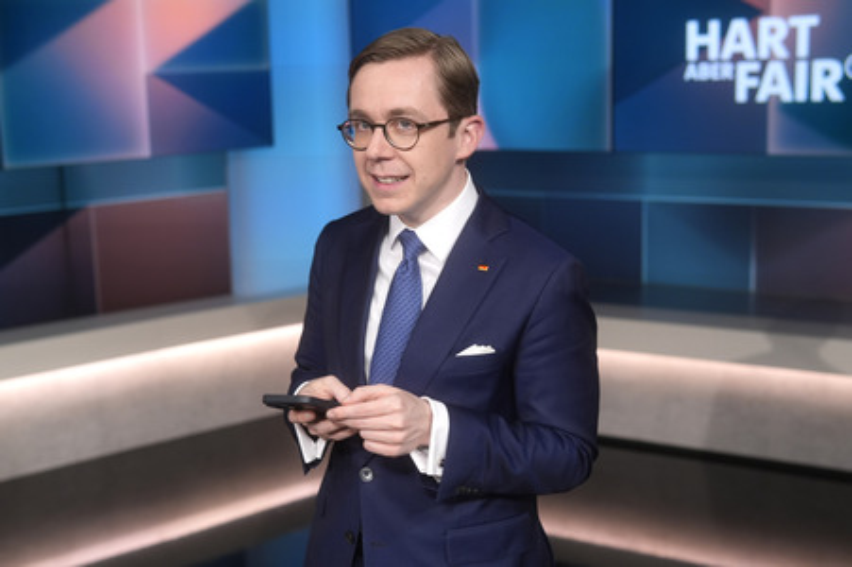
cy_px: 284
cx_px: 426
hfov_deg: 43.6
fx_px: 1064
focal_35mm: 45
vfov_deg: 29.8
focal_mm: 30
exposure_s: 1/160
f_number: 2.2
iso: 640
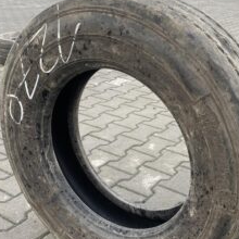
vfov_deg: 37.4
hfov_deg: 37.3
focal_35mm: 45
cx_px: 152
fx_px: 352
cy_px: 142
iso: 50
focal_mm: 4.25
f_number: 1.8
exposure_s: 1/121
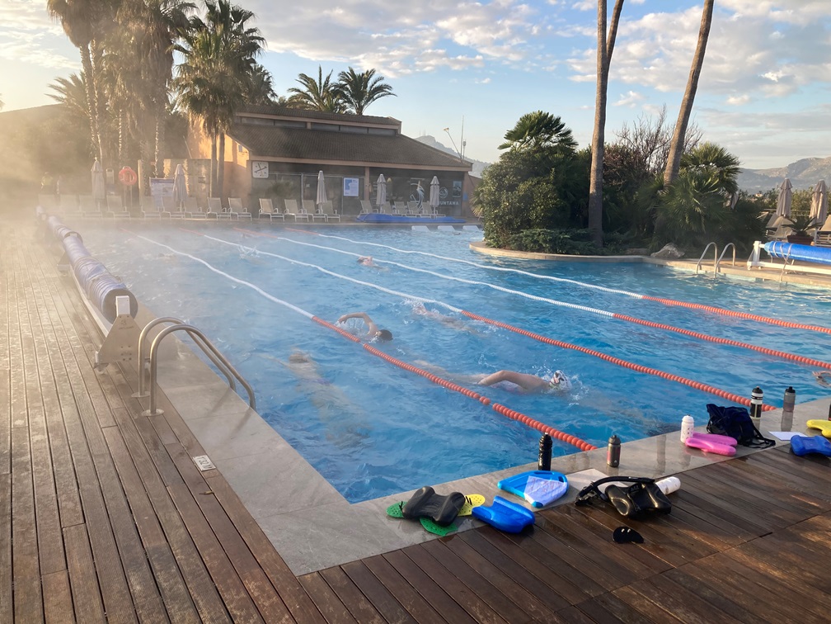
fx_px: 672
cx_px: 416
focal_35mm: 28
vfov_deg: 49.7
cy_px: 312
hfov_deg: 63.4
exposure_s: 1/505
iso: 20
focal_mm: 3.99
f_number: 1.8
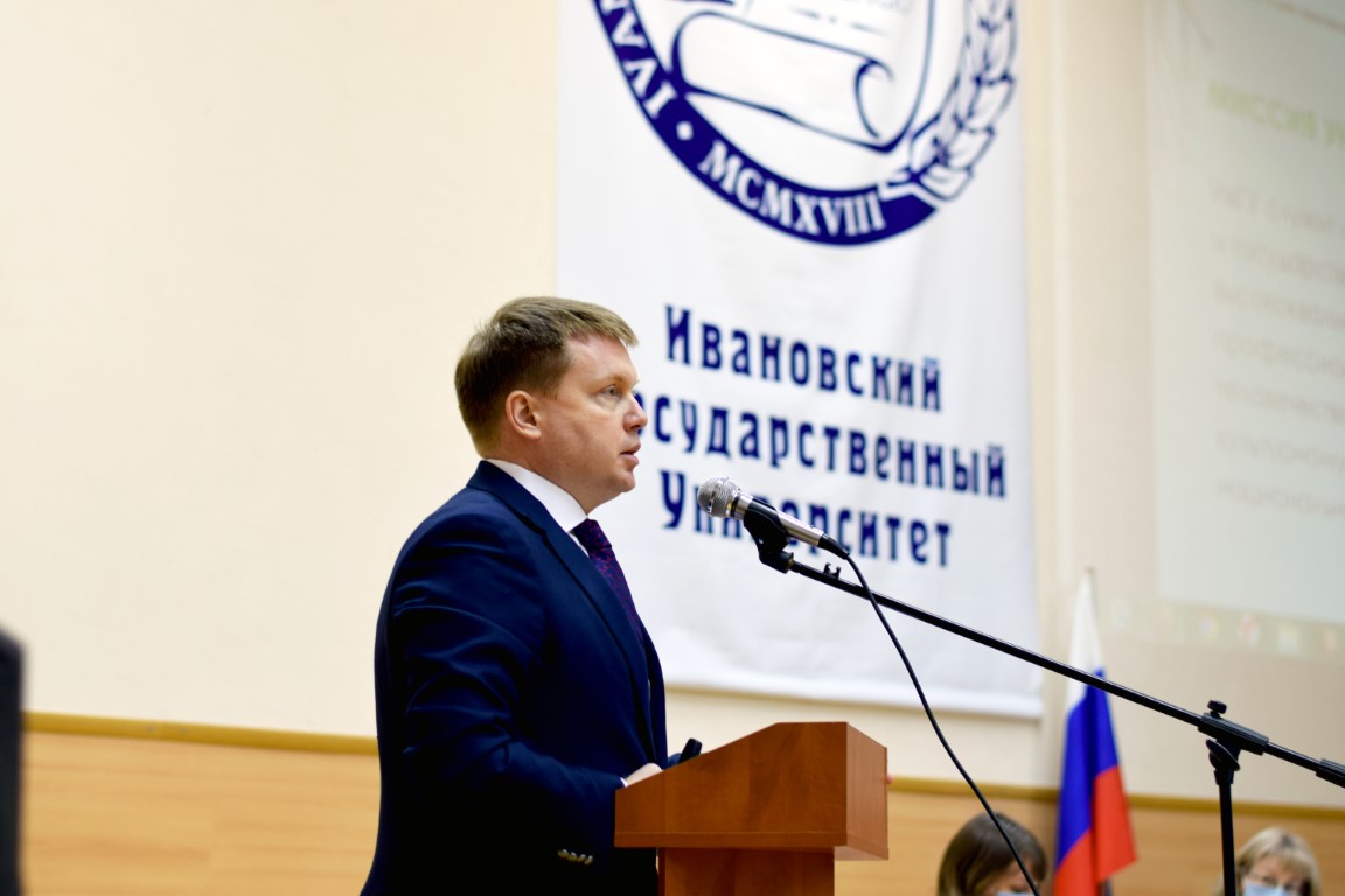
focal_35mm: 75
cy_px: 448
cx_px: 672
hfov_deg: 27.0
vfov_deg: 18.2
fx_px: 2802
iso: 250
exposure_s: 1/60
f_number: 2.5
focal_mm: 50
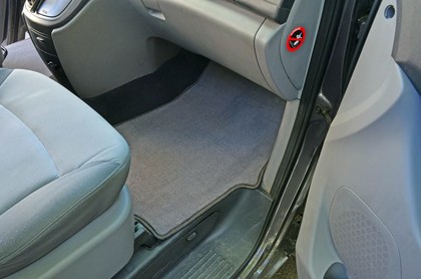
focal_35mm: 30
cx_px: 210
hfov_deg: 62.0
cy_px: 140
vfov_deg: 43.4
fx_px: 350
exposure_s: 1/15
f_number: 8
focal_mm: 20
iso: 500
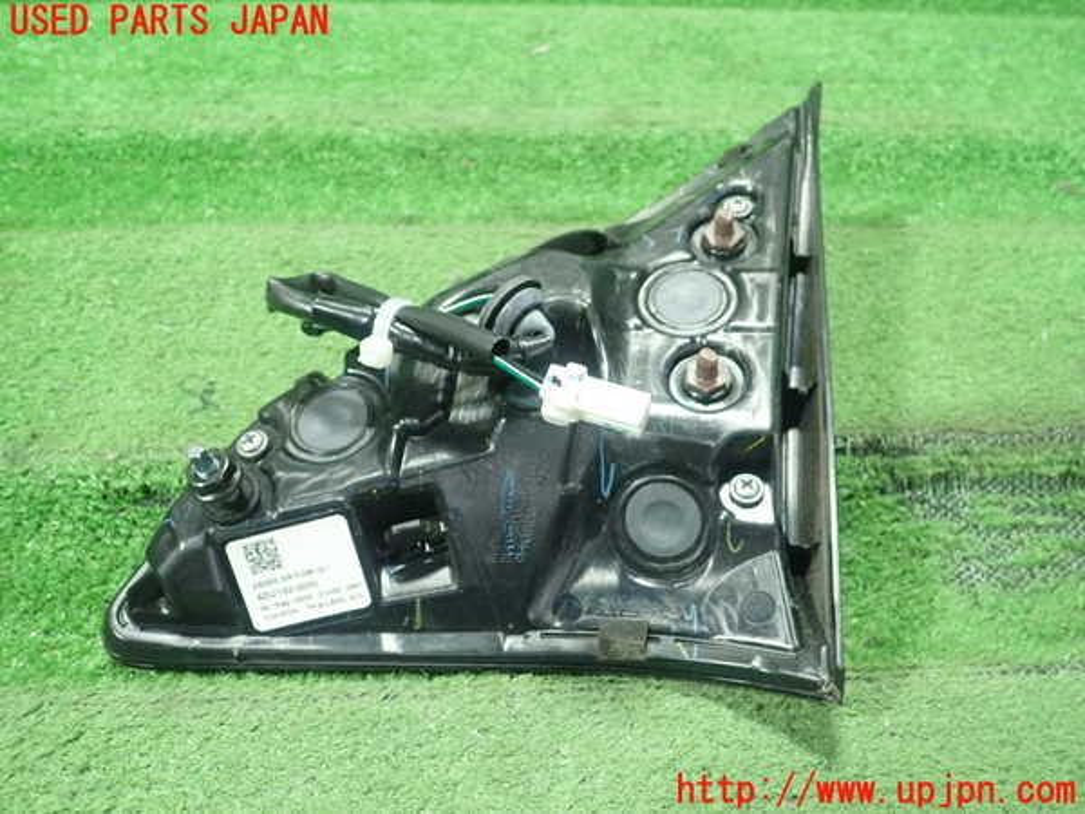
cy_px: 407
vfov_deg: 46.8
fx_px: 940
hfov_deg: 60.0
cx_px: 542
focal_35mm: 30
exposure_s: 1/125
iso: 800
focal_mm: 5.5
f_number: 2.3
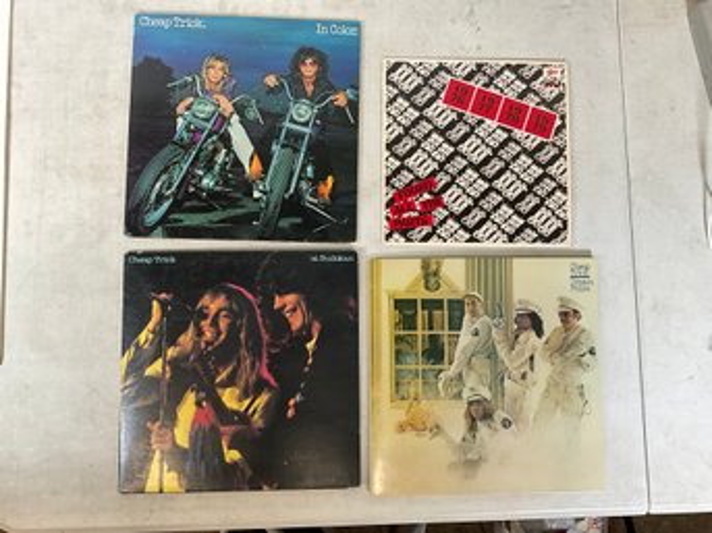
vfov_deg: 48.2
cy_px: 266
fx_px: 596
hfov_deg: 61.7
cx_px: 356
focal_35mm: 29
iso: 64
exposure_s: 1/93
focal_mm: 3
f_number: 1.8
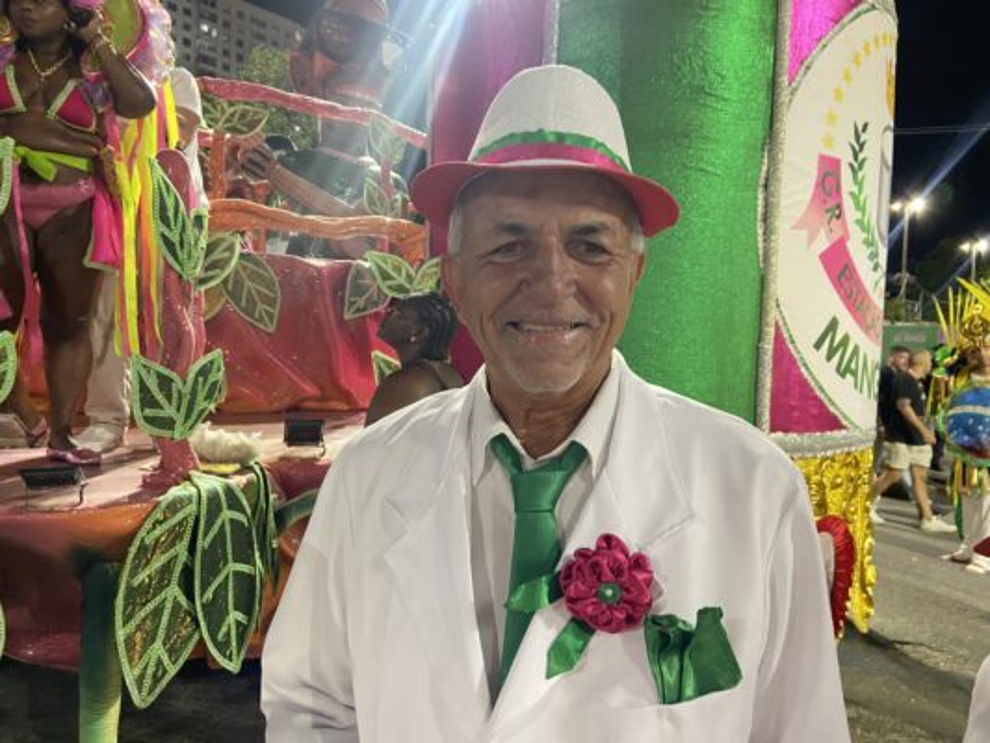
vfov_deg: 53.1
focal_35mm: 26
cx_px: 495
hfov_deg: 67.3
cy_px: 372
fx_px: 744
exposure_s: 1/30
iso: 500
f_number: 1.8
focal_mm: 4.25
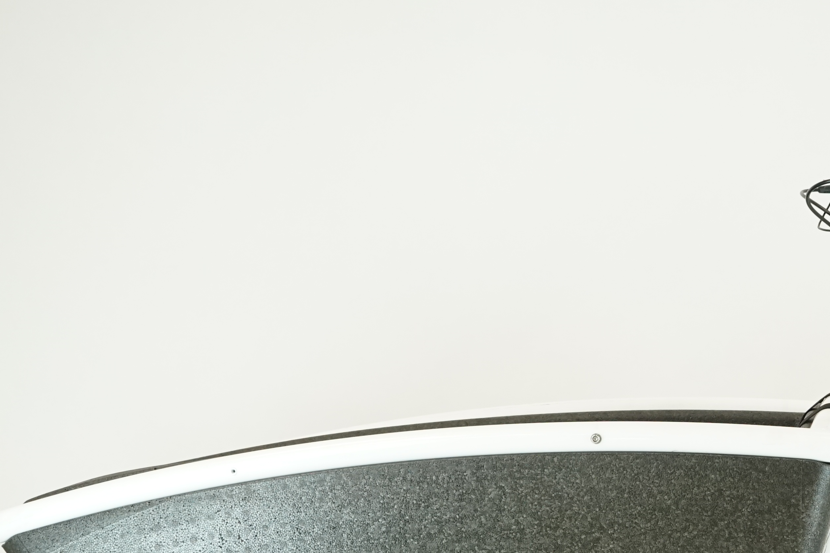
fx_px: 2305
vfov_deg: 13.6
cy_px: 486
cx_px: 774
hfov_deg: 20.0
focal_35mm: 100
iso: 1600
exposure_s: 1/200
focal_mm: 42
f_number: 5.6
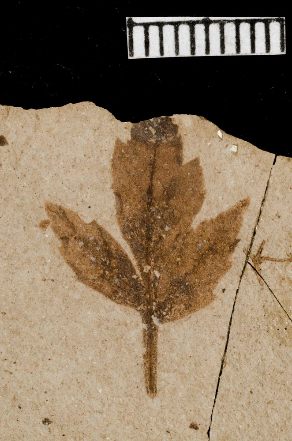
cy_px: 220
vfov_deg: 22.7
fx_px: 1099
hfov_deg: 15.1
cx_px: 146
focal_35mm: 90
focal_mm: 60
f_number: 32
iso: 200
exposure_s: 1/2
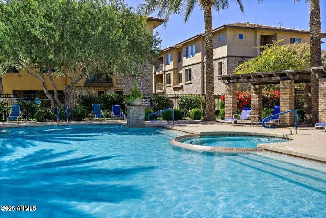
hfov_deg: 54.4
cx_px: 163
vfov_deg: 37.9
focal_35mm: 35
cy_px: 109
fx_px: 317
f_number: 7.1
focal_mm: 35
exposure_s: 1/640
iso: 320
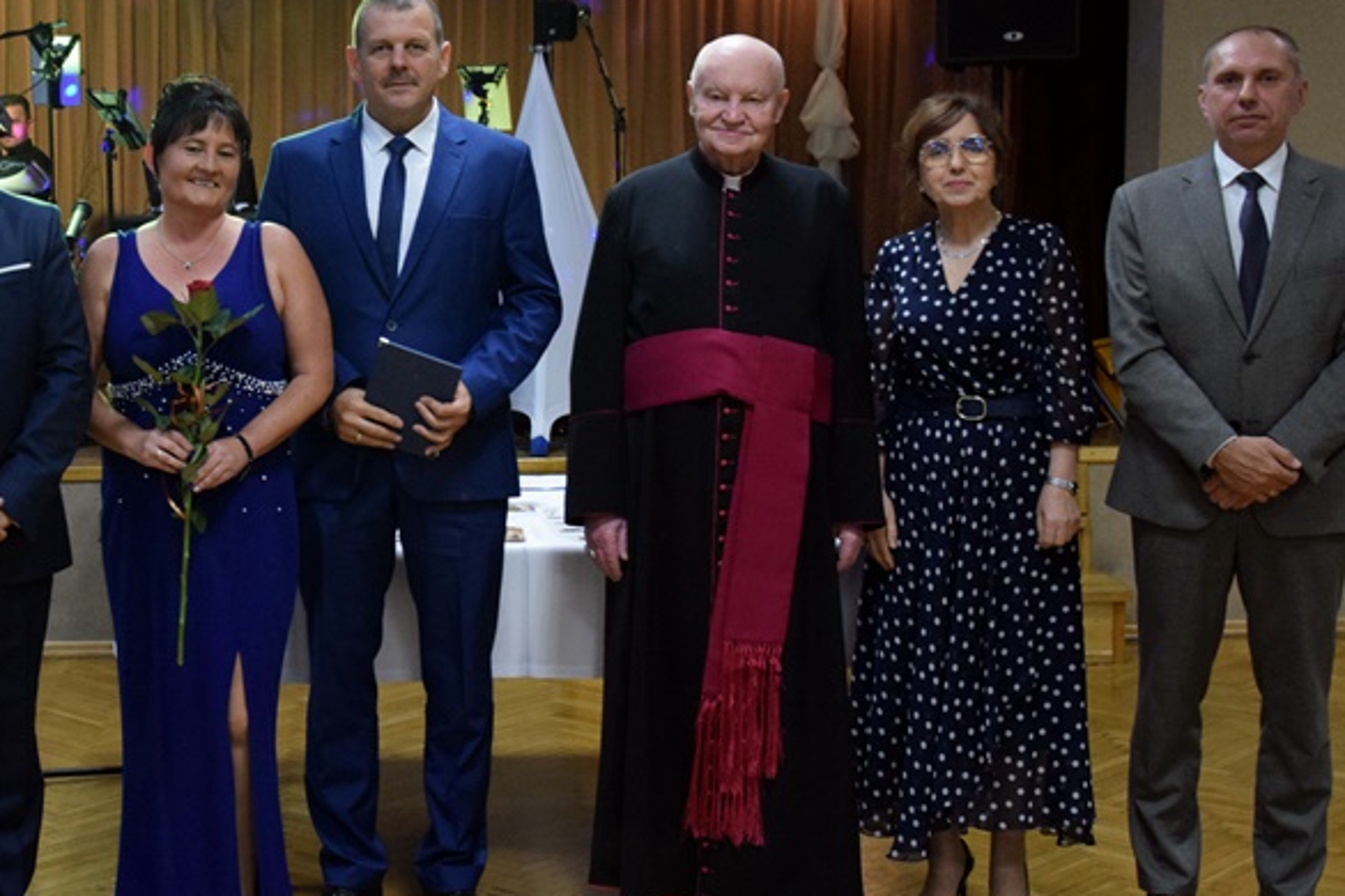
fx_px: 2241
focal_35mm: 60
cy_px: 400
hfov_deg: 33.1
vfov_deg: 22.6
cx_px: 430
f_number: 4
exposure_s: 1/100
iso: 2800
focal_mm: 26
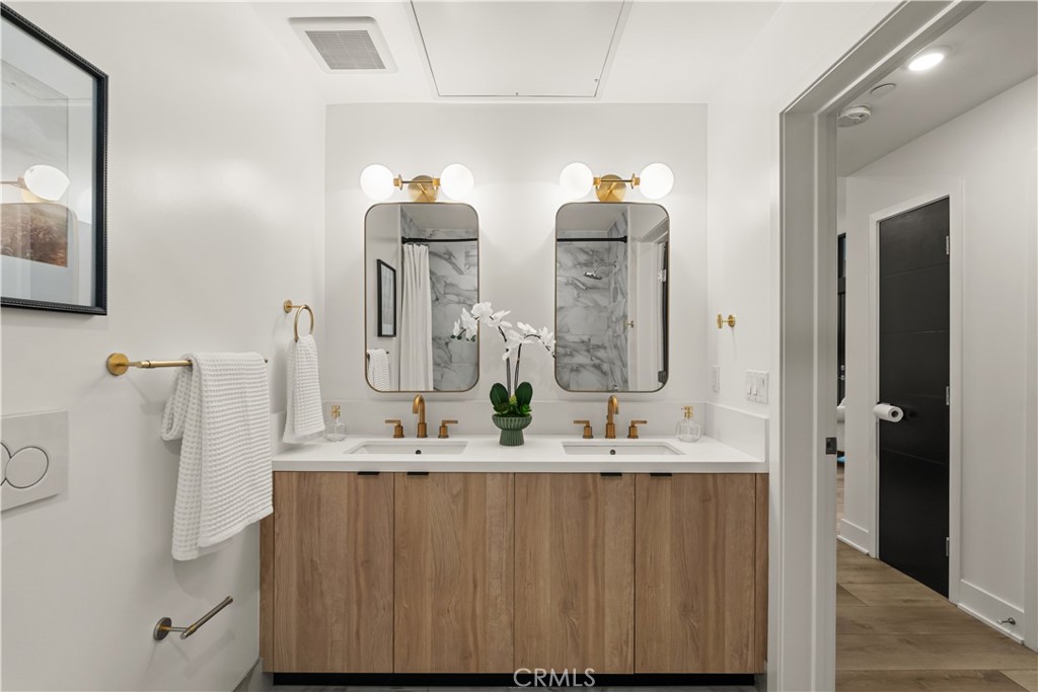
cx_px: 519
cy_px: 346
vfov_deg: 72.1
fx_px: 476
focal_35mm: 16
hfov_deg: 95.0
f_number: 8
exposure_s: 1/6
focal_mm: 16.5
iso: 1250
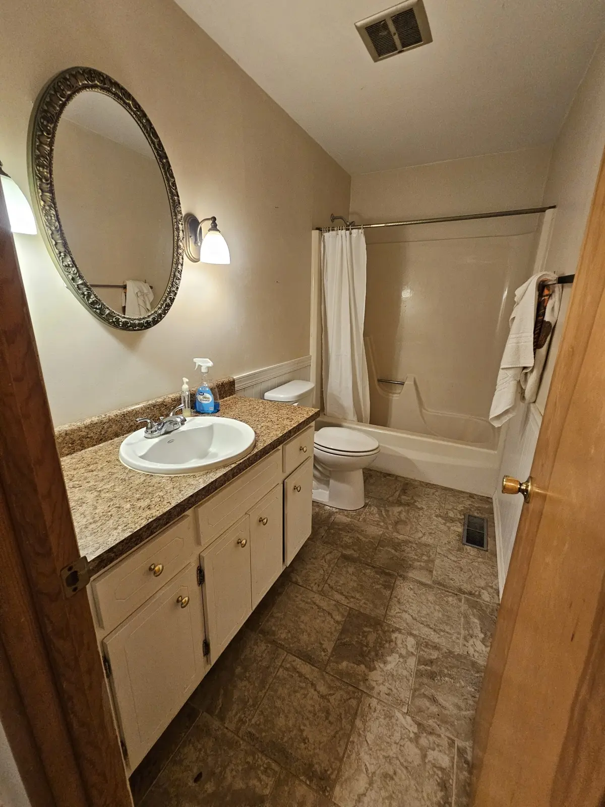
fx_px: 303
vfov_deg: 106.2
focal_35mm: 13
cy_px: 404
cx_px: 302
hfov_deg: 89.9
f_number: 2.2
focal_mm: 2.2
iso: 400
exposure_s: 1/60
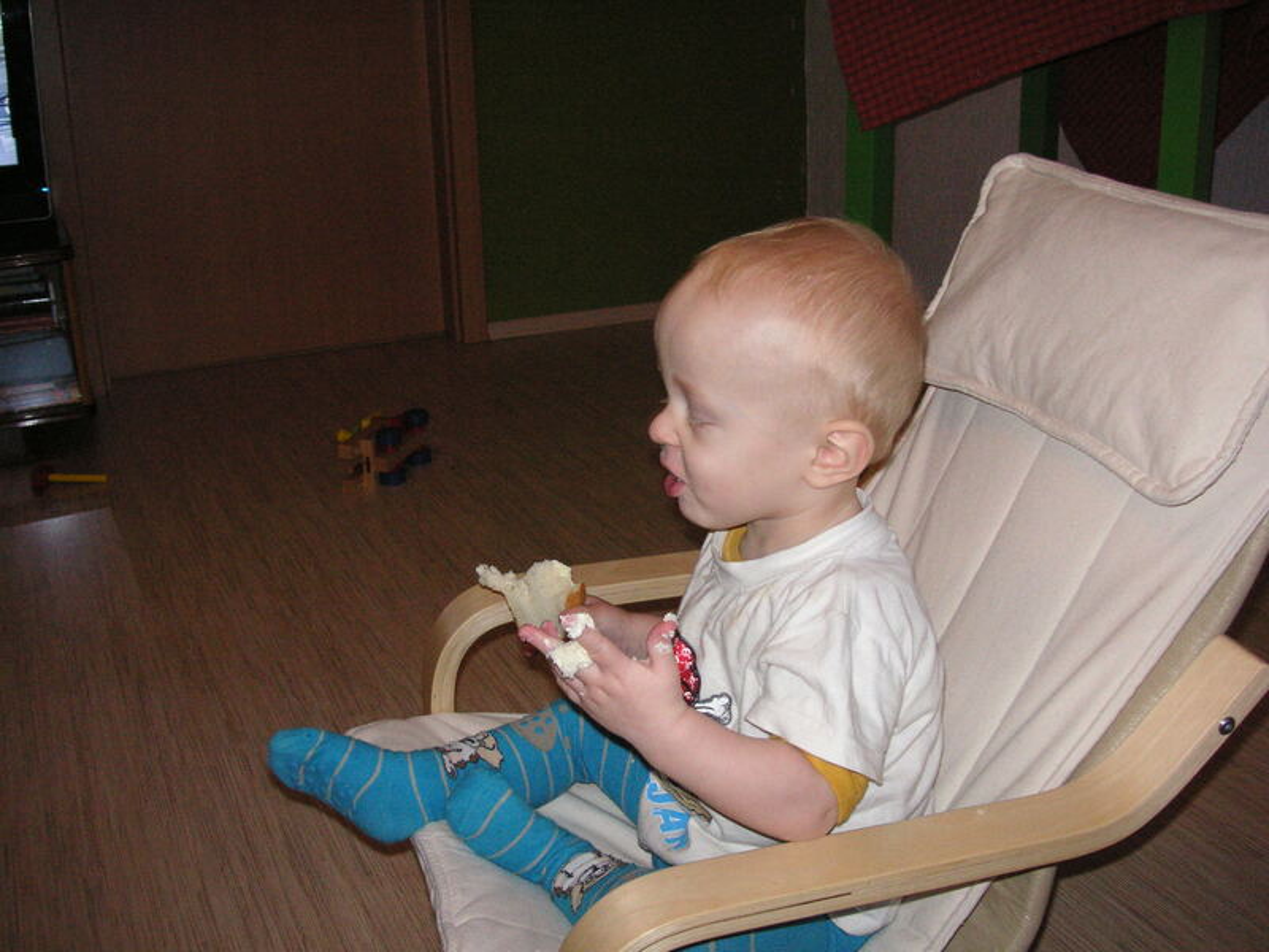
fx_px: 1356
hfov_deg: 50.1
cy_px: 476
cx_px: 634
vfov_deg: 38.7
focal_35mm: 37
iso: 160
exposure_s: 1/45
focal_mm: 6.1
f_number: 2.8
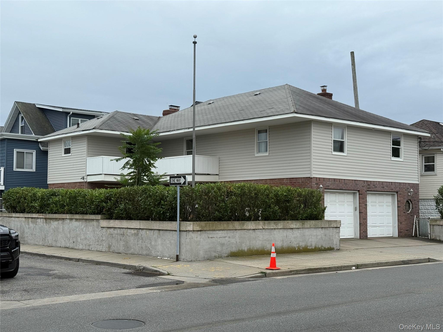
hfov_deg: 39.7
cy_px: 166
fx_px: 614
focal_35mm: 48
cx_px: 222
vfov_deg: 30.3
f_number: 1.78
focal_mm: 6.76
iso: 64
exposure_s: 1/1795
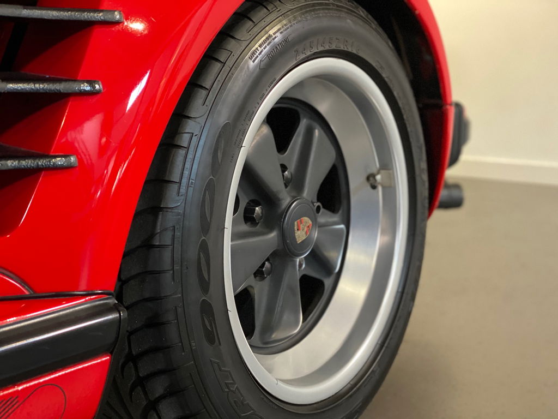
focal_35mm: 52
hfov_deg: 36.8
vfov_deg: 28.0
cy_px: 210
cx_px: 279
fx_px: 838
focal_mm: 6
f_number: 2
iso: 400
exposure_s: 1/26
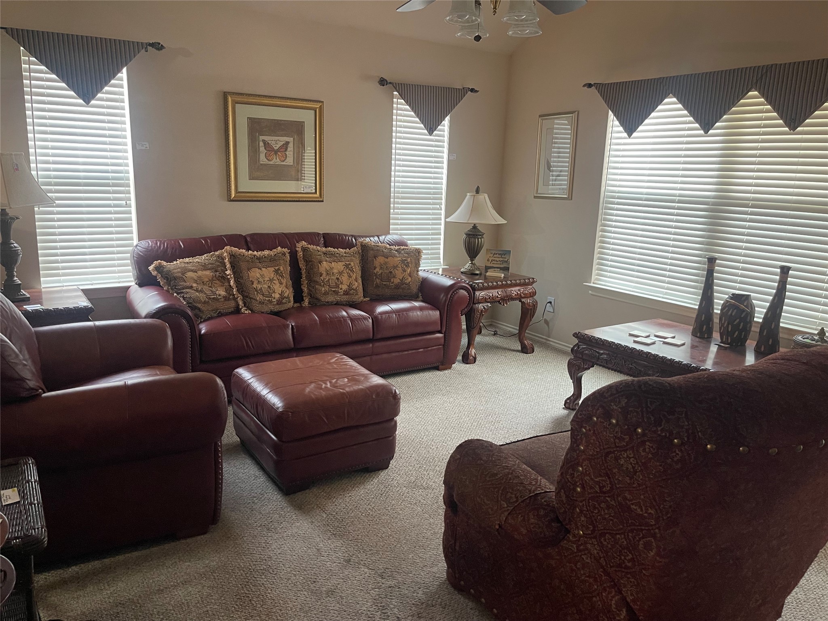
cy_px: 310
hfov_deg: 69.4
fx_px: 598
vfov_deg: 54.9
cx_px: 414
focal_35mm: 25
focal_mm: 5.1
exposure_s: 1/60
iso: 400
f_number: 1.6
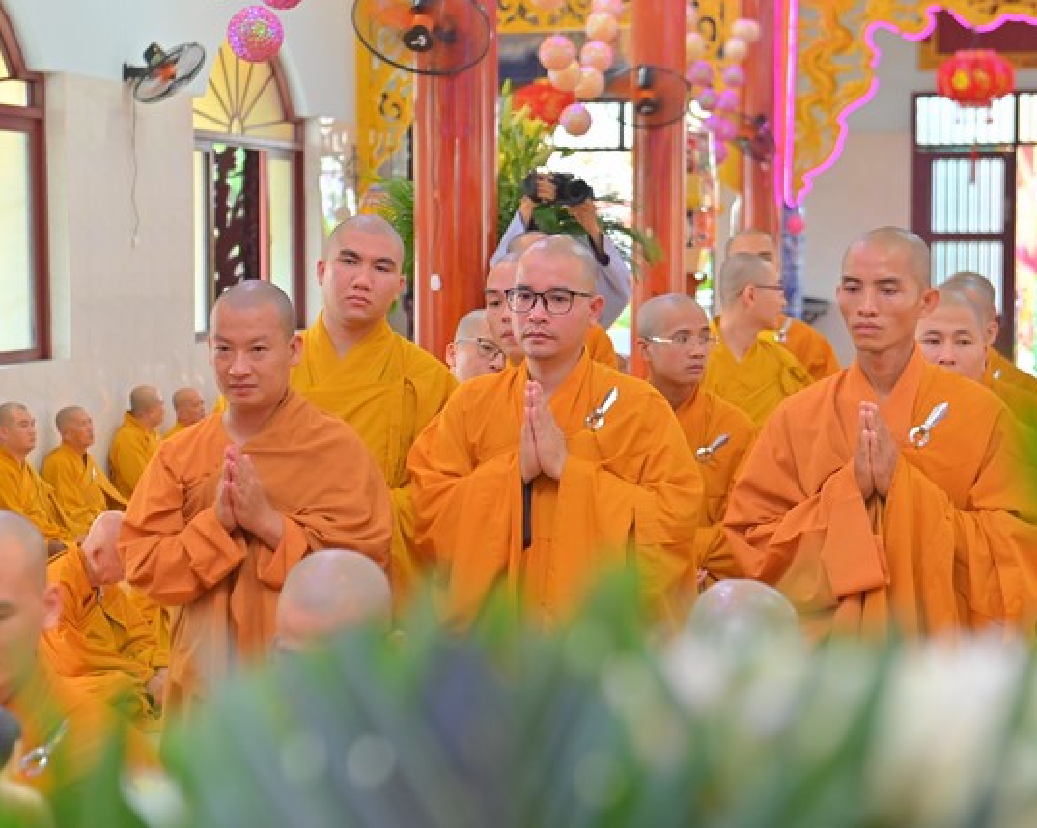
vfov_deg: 20.4
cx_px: 456
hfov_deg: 25.4
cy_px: 412
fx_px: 2301
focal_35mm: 75
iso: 1000
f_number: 3.5
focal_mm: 66
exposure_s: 1/100
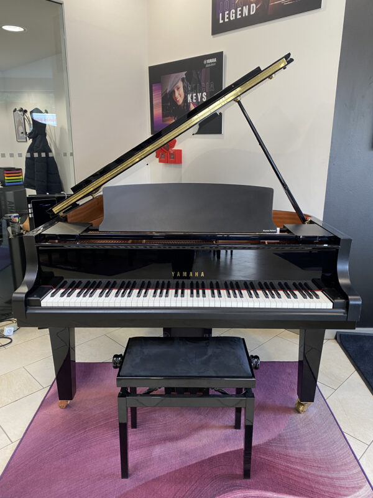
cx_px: 186
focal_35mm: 26
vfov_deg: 67.3
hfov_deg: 53.1
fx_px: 374
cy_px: 249
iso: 125
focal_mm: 4.25
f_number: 1.8
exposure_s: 1/50
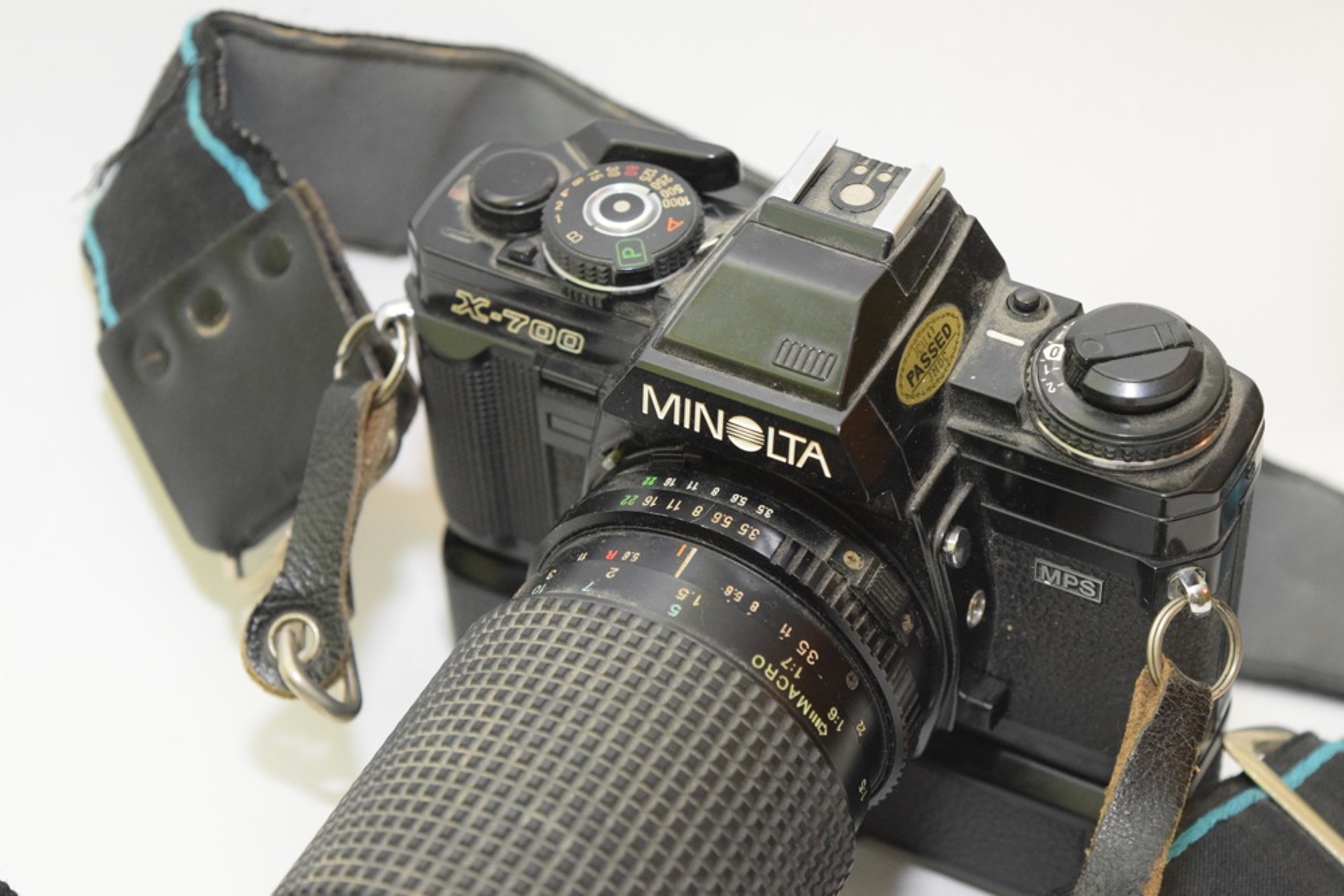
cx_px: 672
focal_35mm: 82
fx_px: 3080
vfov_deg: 16.6
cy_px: 448
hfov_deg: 24.6
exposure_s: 1/60
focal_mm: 55
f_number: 5.6
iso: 3200
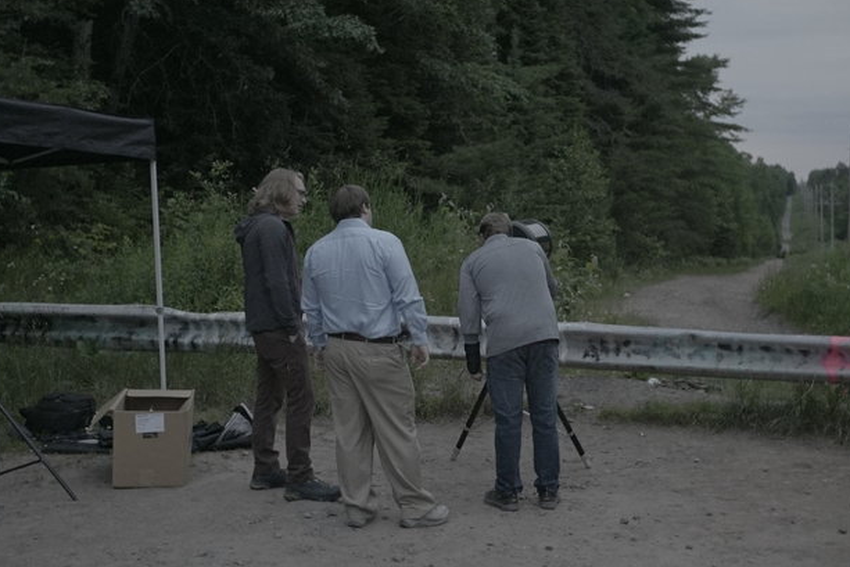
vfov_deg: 28.6
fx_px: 1110
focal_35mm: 47
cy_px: 240
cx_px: 426
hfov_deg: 41.9
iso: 12800
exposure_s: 1/2500
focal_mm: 24.5
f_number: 2
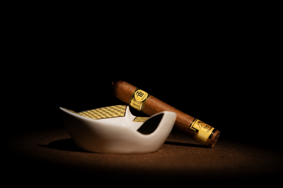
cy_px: 94
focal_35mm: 105
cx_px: 142
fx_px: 825
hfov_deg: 19.5
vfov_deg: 13.0
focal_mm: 105
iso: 1000
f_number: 4
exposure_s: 1/125
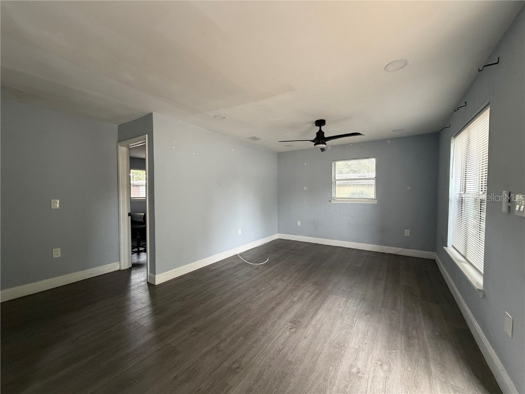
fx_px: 212
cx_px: 262
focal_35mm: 14
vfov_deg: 85.7
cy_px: 197
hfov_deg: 102.1
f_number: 2.2
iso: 320
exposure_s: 1/63
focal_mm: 2.22
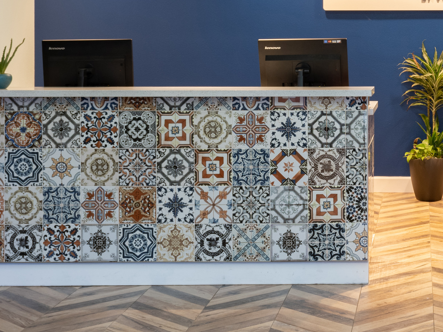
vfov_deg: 17.8
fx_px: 1049
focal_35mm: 82
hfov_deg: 23.0
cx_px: 433
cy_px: 46
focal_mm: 24
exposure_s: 1.6
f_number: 9
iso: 200
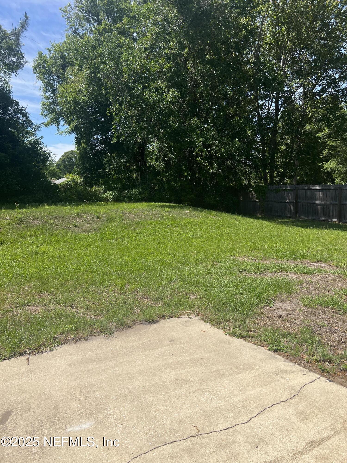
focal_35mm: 26
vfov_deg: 67.3
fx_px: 348
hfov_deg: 53.1
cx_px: 174
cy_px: 232
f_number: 1.5
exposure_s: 1/4274
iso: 50
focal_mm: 5.7
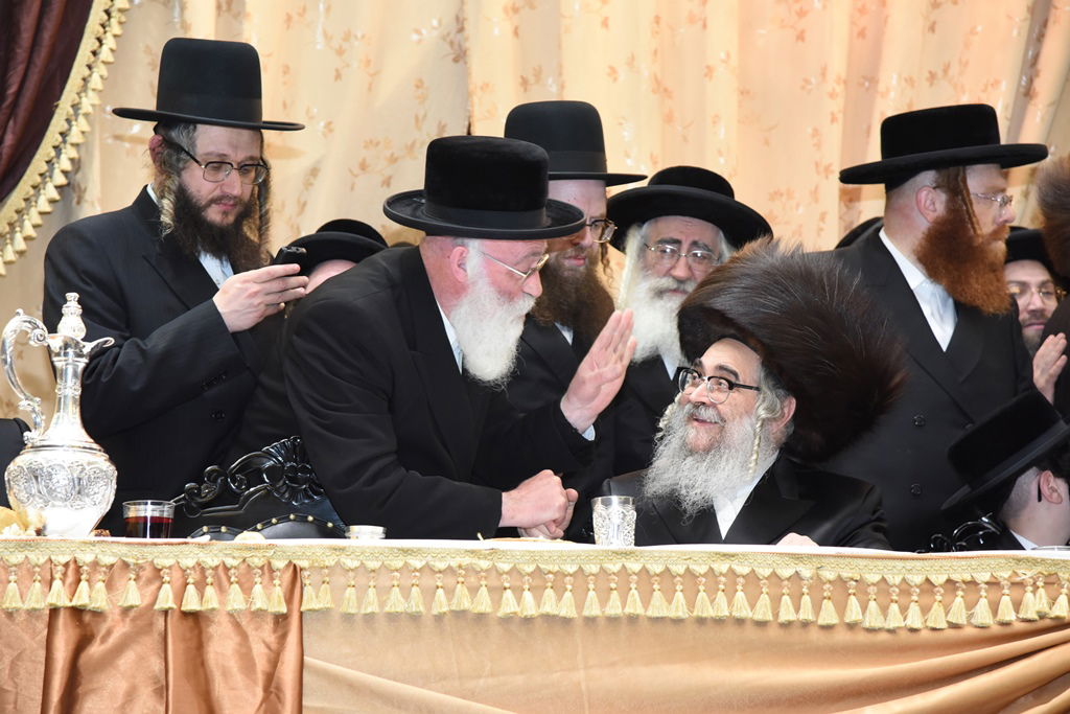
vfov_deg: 12.5
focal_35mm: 110
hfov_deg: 18.6
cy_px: 357
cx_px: 535
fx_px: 3270
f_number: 5.6
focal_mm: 110
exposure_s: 1/125
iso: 3200
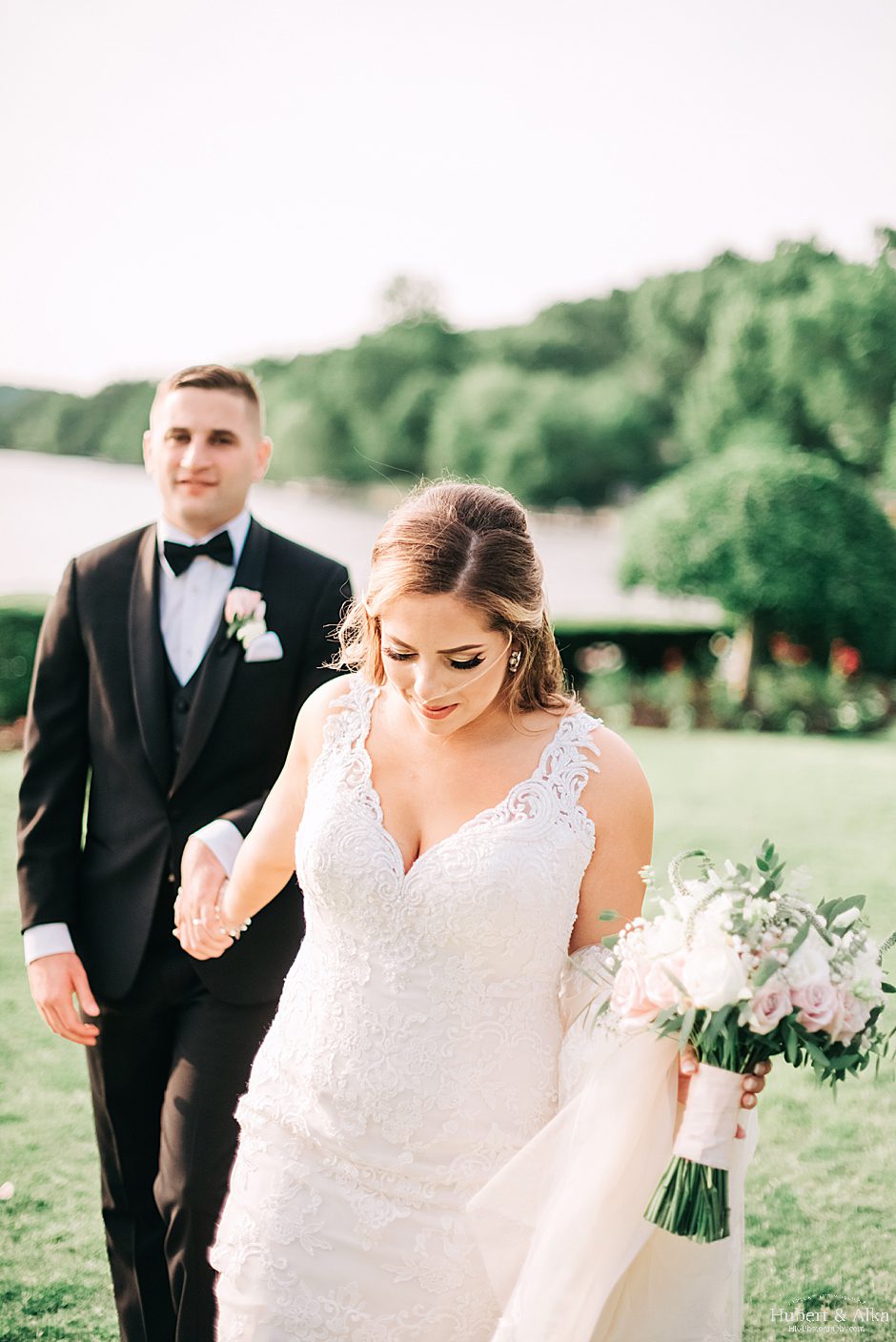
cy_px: 671
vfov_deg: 39.6
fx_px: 1865
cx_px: 448
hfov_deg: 27.0
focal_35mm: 50
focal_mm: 50
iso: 500
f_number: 1.4
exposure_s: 1/5000
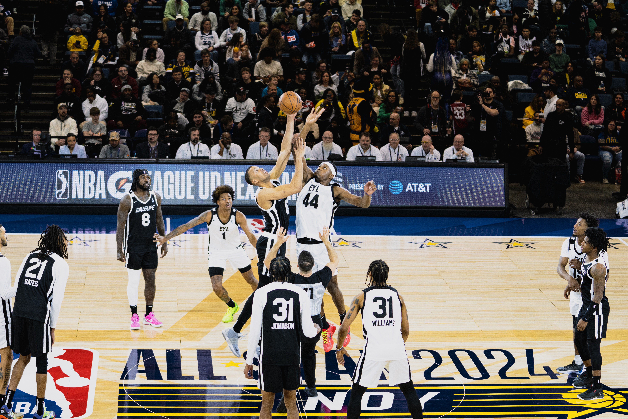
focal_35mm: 90
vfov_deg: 15.2
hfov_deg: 22.6
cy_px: 238
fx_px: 1570
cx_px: 293
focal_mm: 70
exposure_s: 1/400
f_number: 2.8
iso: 400
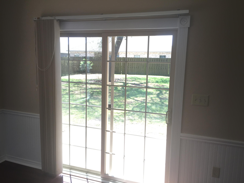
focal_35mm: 29
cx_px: 122
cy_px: 92
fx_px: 204
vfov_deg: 48.2
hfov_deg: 61.7
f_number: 2.2
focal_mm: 4.15
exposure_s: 1/120
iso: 40
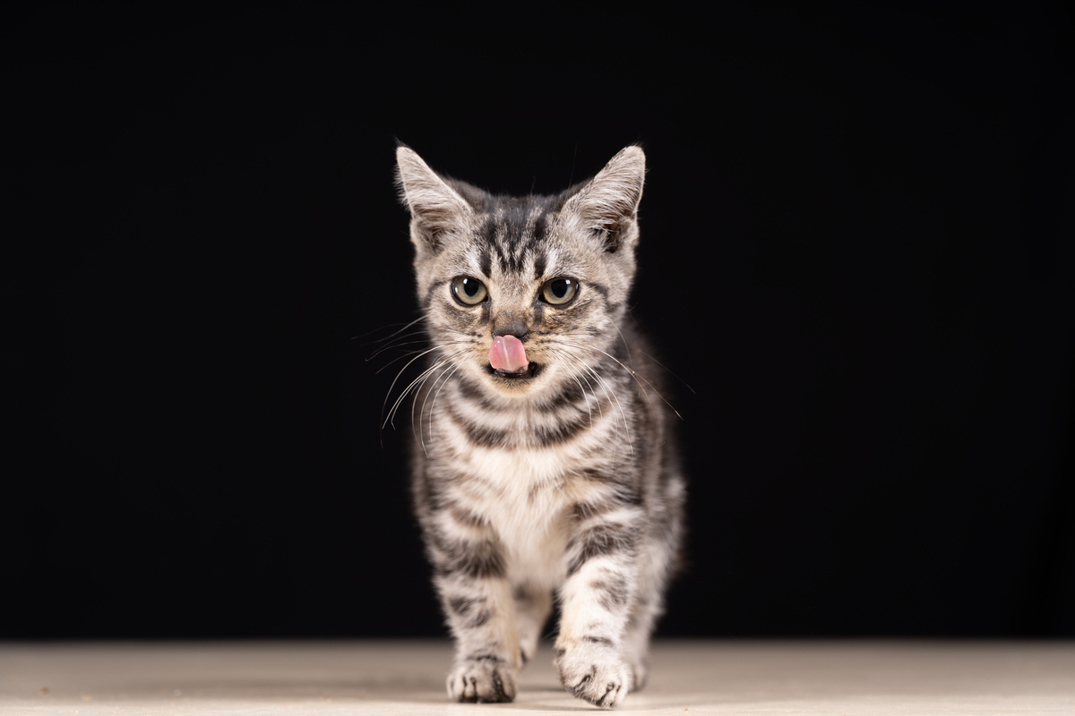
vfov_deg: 19.7
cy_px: 358
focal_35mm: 69
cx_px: 538
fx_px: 2060
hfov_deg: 29.2
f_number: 5.6
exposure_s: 1/160
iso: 100
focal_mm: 69
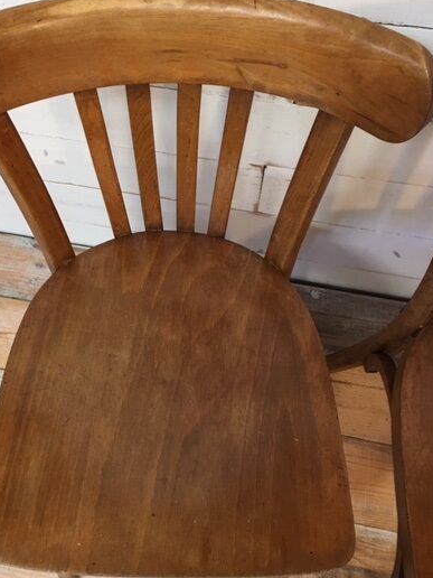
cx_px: 175
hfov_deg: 39.5
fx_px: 600
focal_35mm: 36
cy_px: 255
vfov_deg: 51.2
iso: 50
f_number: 2.2
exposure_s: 1/17
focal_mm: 4.15
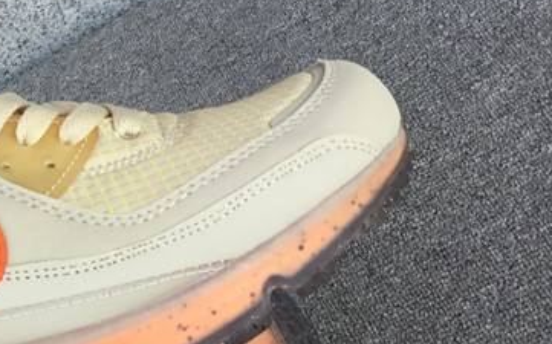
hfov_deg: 23.8
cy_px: 152
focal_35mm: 82
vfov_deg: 15.9
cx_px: -43
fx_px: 1233
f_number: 2.4
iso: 25
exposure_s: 1/345
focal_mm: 3.3
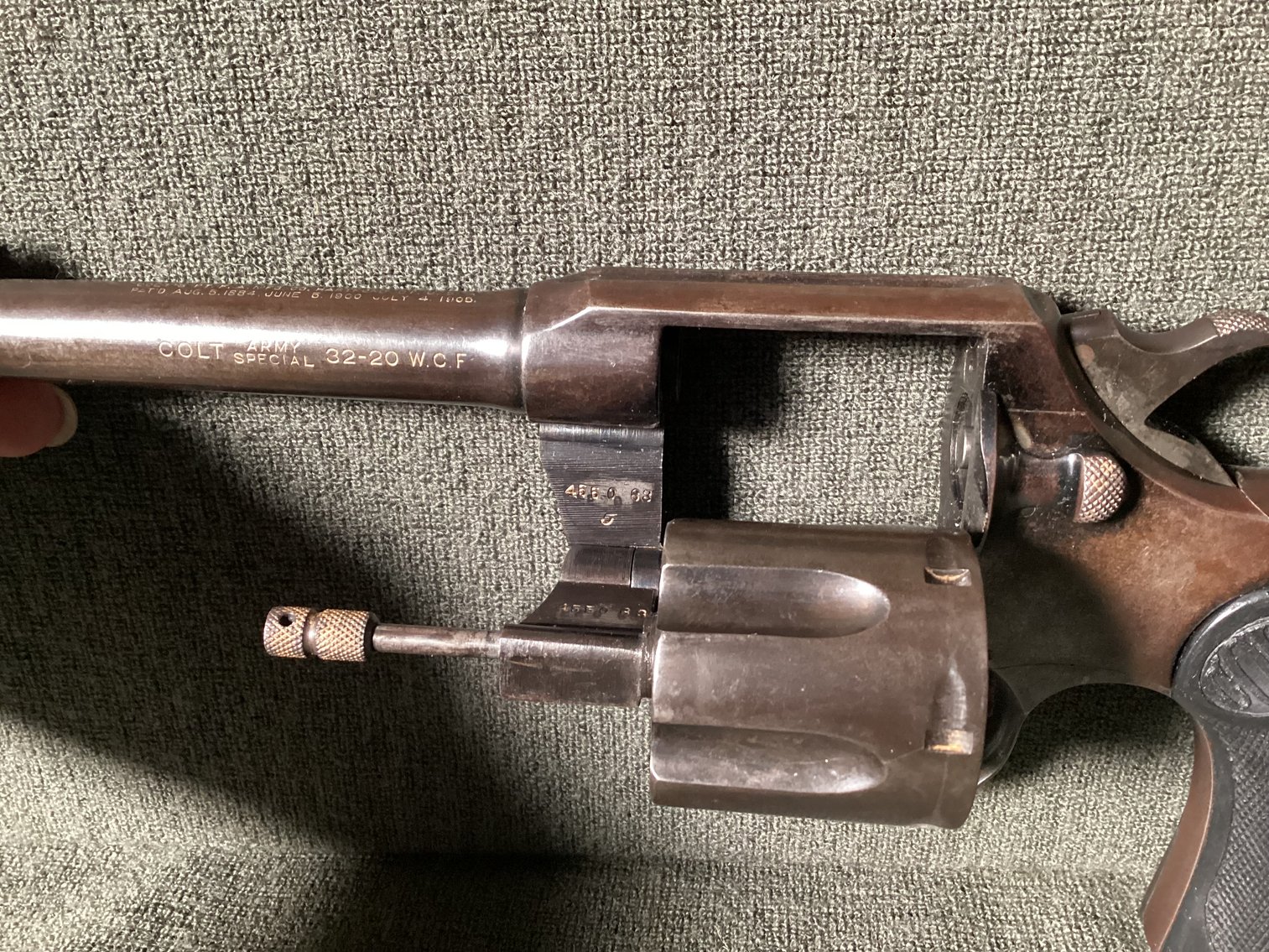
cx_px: 634
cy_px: 476
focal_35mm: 31
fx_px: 1137
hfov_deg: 58.3
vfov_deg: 45.4
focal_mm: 3.3
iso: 320
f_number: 2.4
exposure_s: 1/30
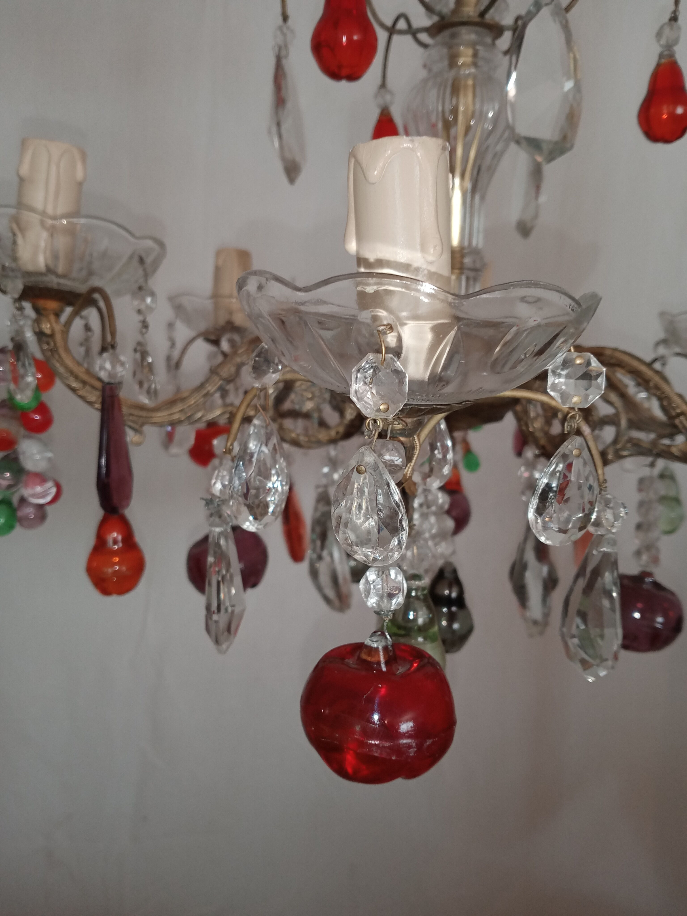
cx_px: 344
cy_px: 458
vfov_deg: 63.4
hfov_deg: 49.7
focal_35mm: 28
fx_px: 741
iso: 350
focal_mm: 4.05
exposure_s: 1/33.3
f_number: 1.8
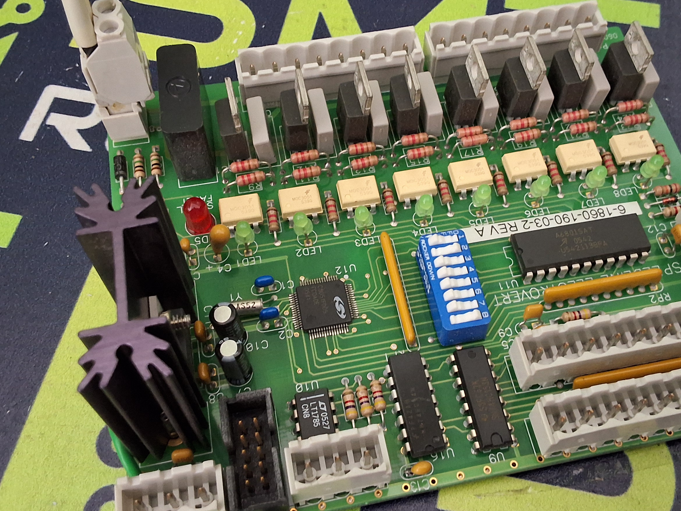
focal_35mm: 39
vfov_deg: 36.8
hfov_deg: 47.7
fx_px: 767
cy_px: 243
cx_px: 386
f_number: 1.9
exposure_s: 1/20
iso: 400
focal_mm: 2.91
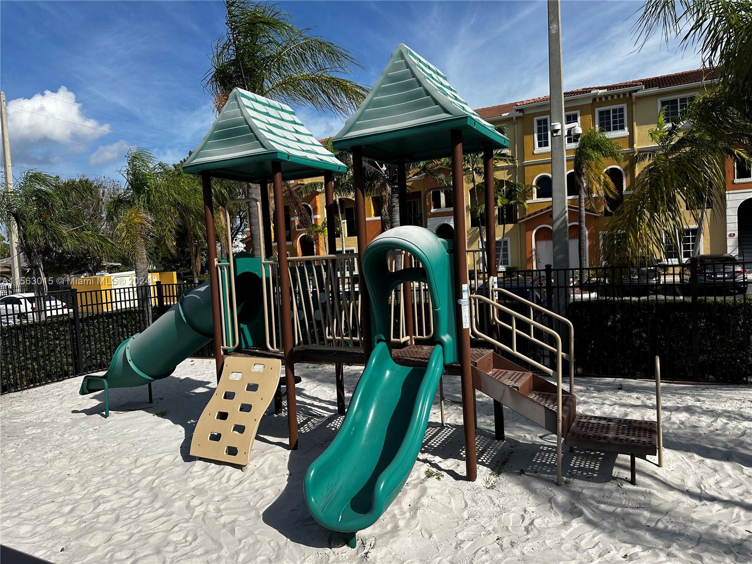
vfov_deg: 56.8
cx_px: 376
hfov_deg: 71.6
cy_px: 282
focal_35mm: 24
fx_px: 521
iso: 80
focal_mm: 6.86
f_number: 1.78
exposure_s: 1/5263
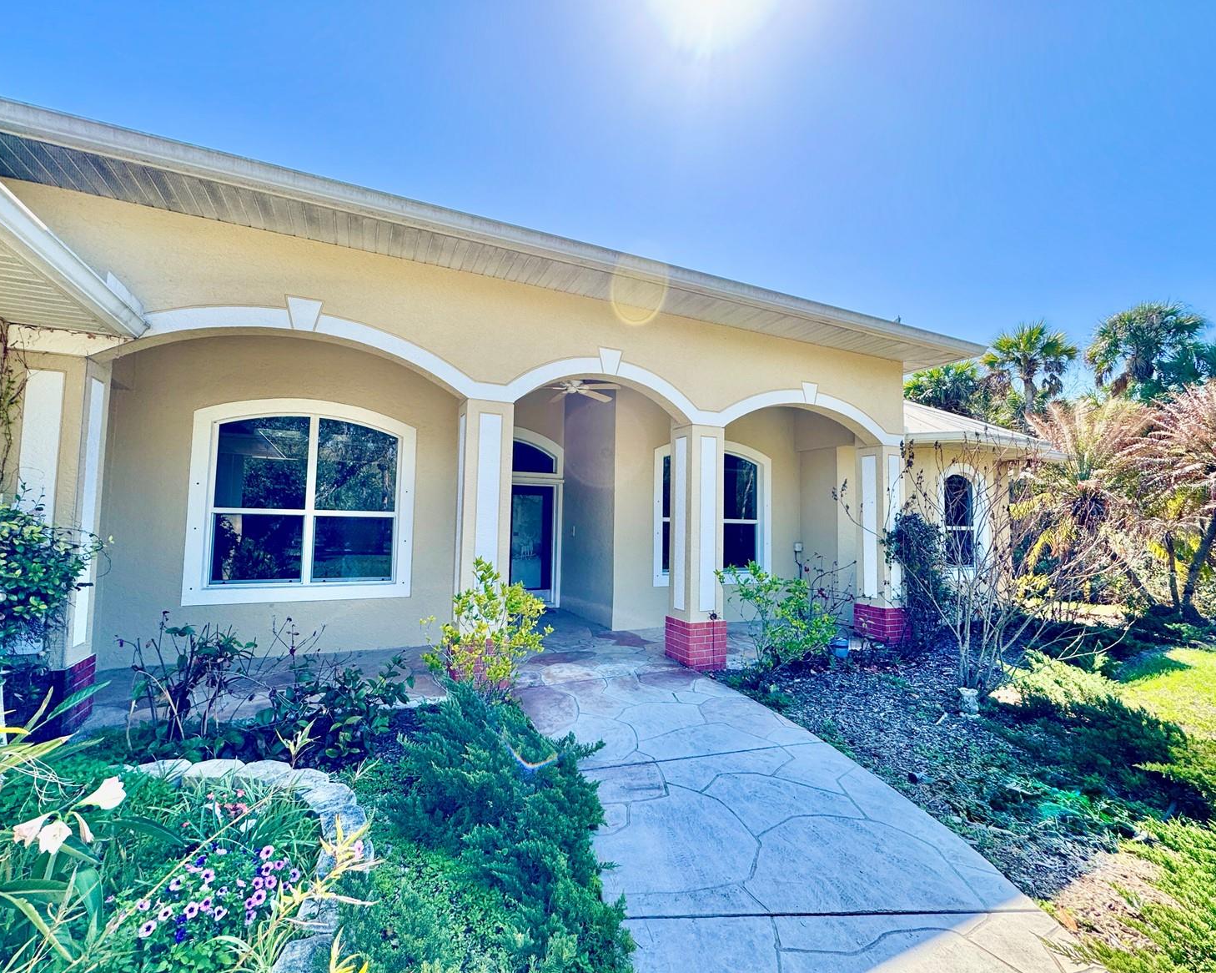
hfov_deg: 96.8
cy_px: 486
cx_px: 593
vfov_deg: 84.0
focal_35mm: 15
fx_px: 540
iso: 40
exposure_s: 1/421
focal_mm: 2.22
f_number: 2.2
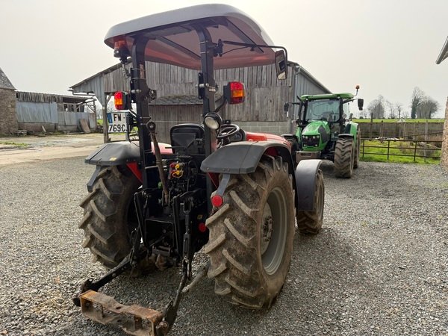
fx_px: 311
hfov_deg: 71.6
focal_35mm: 24
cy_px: 168
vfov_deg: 56.8
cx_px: 224
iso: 100
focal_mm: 6.76
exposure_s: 1/1949
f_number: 1.78
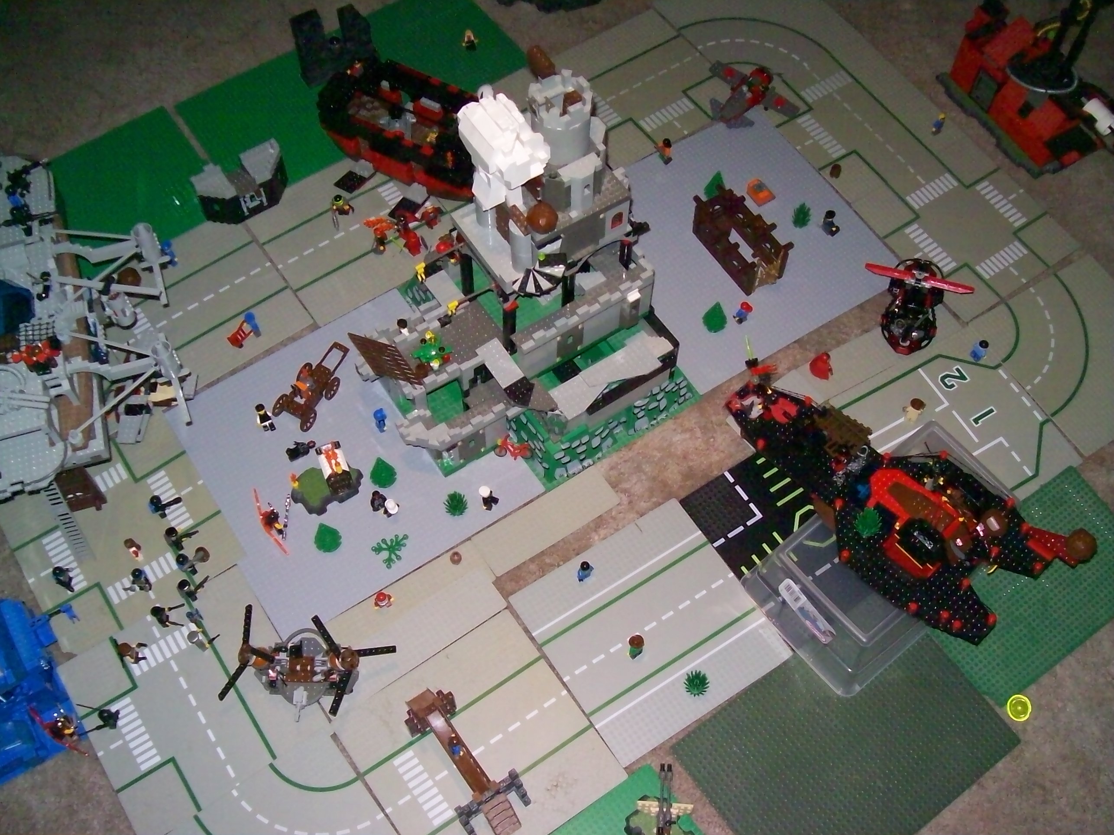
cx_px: 557
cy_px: 418
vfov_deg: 39.6
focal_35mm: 36
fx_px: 1158
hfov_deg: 51.4
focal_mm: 6
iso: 200
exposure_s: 1/128
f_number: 2.7
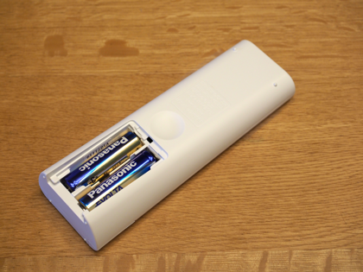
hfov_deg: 24.4
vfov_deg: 18.4
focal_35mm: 80
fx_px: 839
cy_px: 136
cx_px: 182
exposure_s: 1/100
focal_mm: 40
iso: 500
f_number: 5
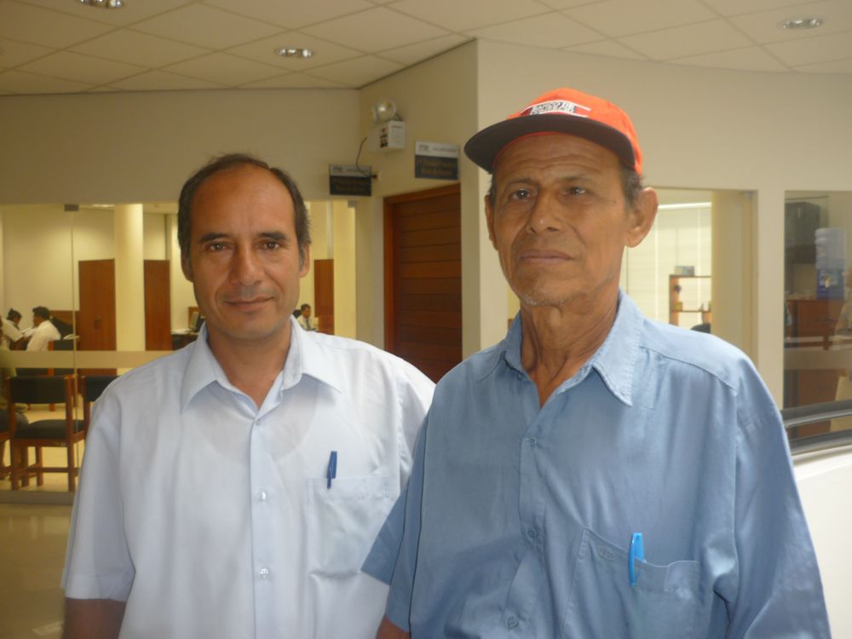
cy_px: 320
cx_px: 426
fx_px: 812
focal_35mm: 33
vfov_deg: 42.9
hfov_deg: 55.4
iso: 100
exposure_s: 1/40
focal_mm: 5.5
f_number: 2.8
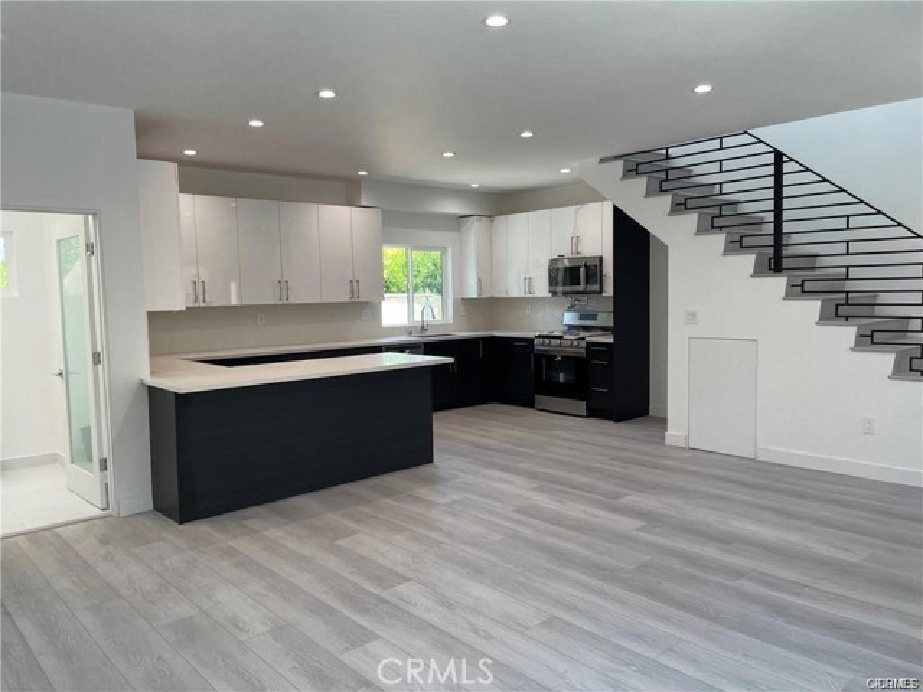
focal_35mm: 26
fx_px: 693
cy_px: 346
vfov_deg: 53.1
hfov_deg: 67.3
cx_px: 462
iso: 50
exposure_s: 1/120
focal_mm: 4.2
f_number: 1.6
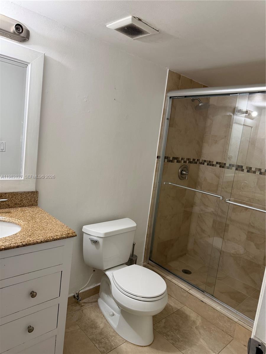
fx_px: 246
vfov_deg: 71.6
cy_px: 177
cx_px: 133
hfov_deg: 56.8
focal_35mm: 24
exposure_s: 1/60
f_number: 1.78
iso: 200
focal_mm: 6.76
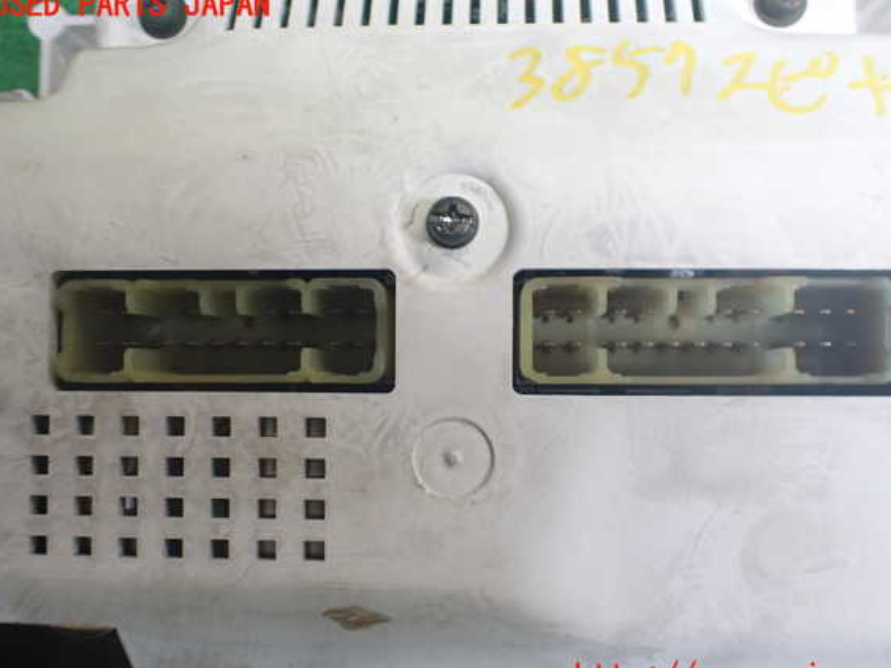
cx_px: 457
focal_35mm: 32
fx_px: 823
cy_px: 342
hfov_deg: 56.8
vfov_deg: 44.1
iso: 320
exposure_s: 1/125
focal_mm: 5.4
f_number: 2.3
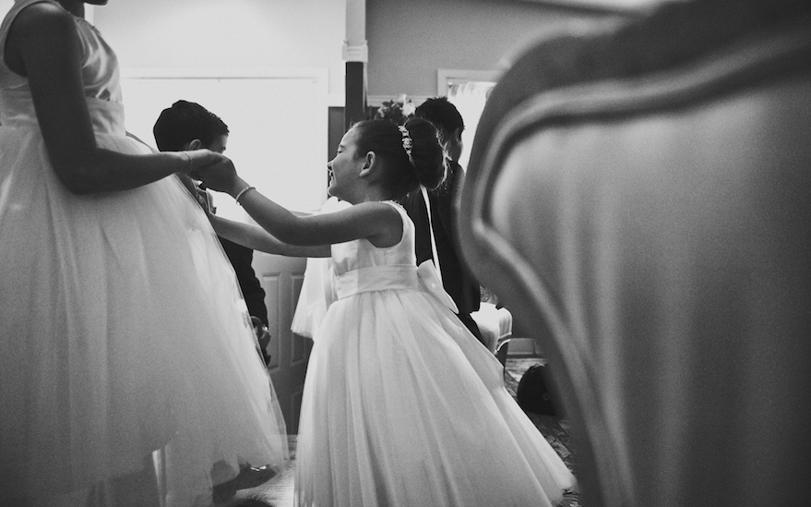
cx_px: 397
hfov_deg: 72.5
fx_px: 552
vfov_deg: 49.3
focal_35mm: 25
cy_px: 248
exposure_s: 1/400
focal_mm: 24
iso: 2000
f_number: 2.8
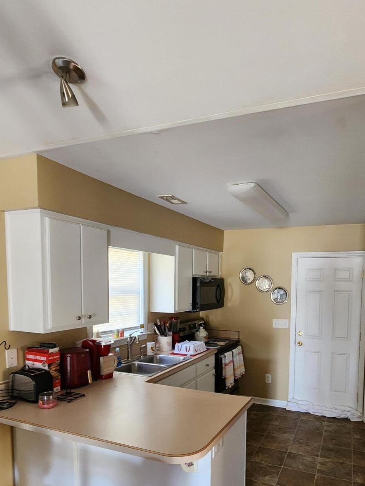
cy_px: 313
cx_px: 225
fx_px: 309
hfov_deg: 60.4
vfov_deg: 74.6
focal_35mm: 22
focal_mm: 2.2
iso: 400
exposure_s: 1/40
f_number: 2.2
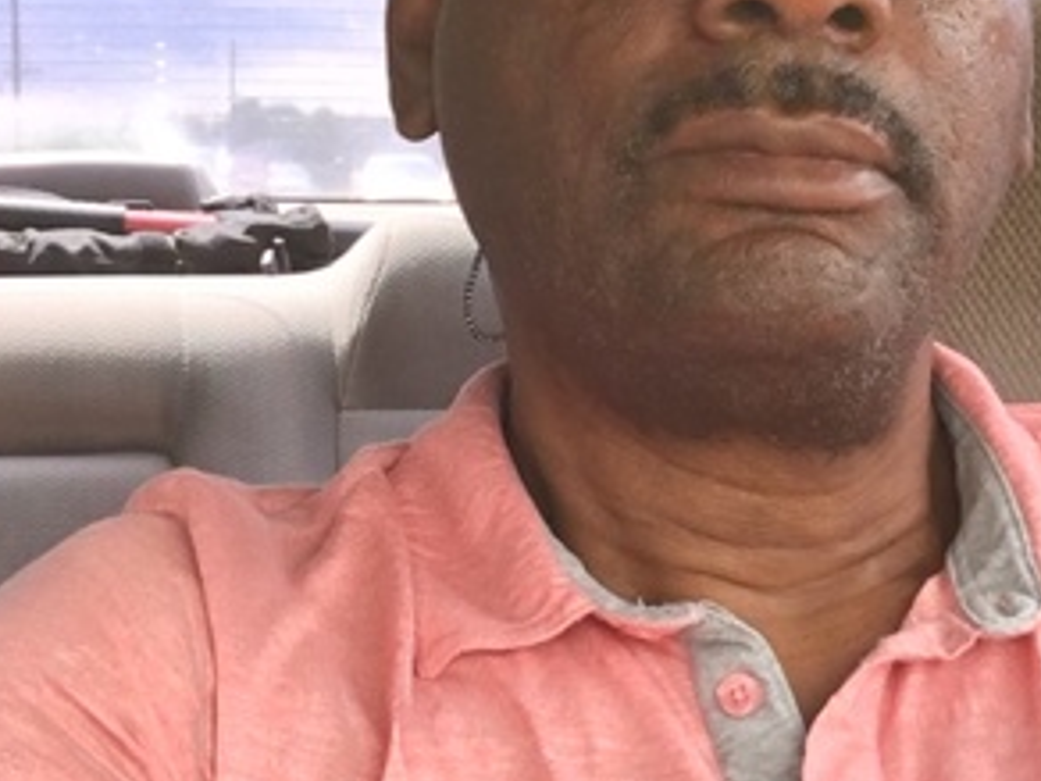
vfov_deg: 17.4
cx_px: 406
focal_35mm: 85
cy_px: 335
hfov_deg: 23.0
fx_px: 2556
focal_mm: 2.65
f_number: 2.2
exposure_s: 1/120
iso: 40
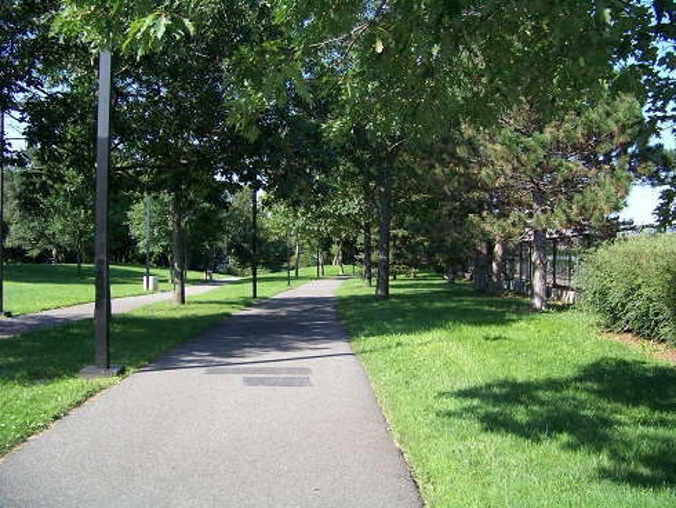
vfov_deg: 39.7
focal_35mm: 36
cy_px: 254
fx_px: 703
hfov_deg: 51.3
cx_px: 338
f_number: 2.8
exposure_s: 1/400
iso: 70
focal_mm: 5.85
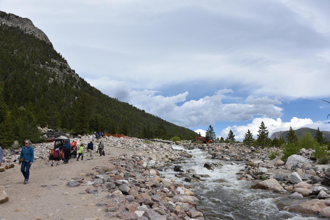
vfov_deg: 41.1
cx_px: 165
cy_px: 110
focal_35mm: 32
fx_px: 293
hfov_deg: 58.7
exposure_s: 1/320
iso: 100
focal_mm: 32
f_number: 9
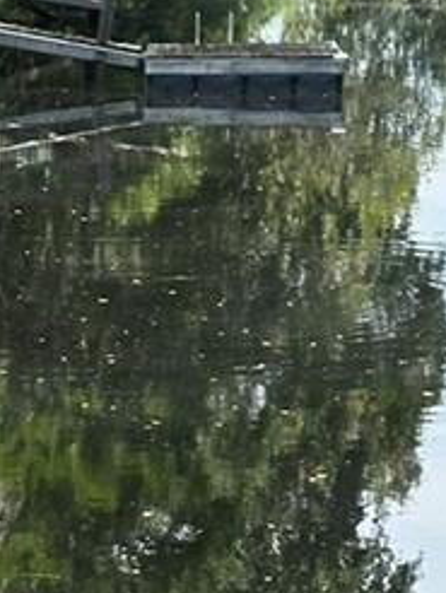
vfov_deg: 8.3
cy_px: -309
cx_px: 694
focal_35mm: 234
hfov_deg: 6.3
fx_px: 4013
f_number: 1.78
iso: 64
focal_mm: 6.86
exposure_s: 1/1357
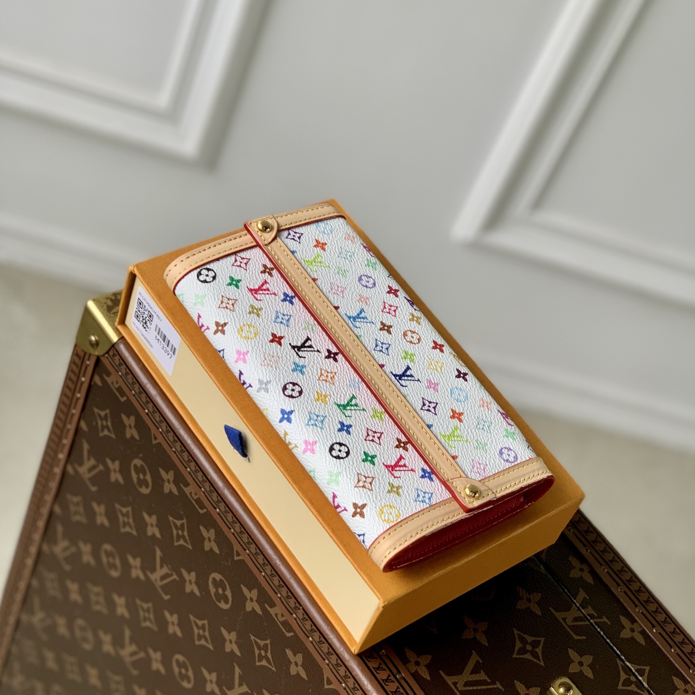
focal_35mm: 62
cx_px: 347
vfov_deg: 27.7
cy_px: 336
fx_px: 1408
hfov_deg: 27.7
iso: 32
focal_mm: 6
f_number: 2.4
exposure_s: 1/122
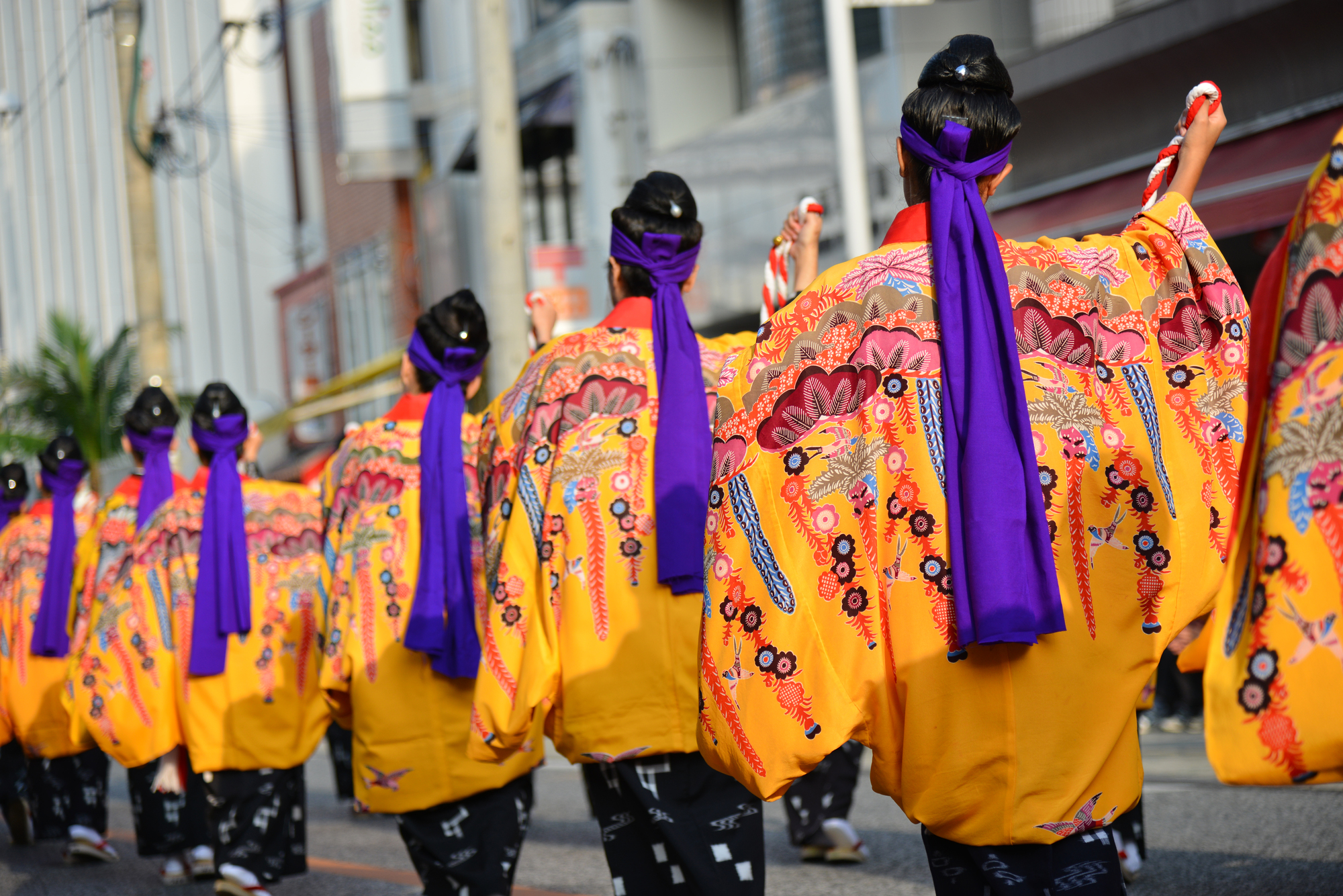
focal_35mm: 105
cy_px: 448
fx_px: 3917
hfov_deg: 19.5
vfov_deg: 13.0
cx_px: 672
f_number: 4.5
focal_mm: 105
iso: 200
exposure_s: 1/640
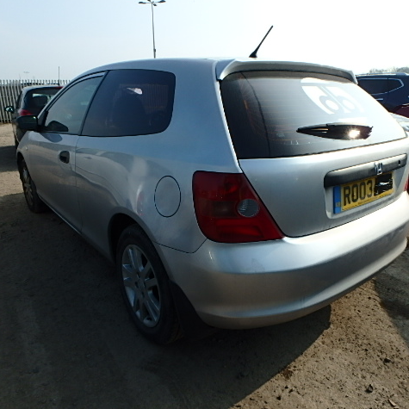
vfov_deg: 62.9
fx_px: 334
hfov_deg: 62.9
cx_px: 209
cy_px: 203
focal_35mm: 25
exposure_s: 1/320
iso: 125
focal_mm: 3.7
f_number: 6
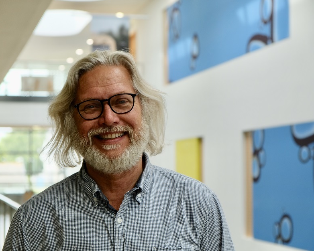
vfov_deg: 16.9
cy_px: 124
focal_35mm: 91
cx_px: 156
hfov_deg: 21.0
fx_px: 846
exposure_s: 1/125
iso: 400
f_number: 4
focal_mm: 52.7
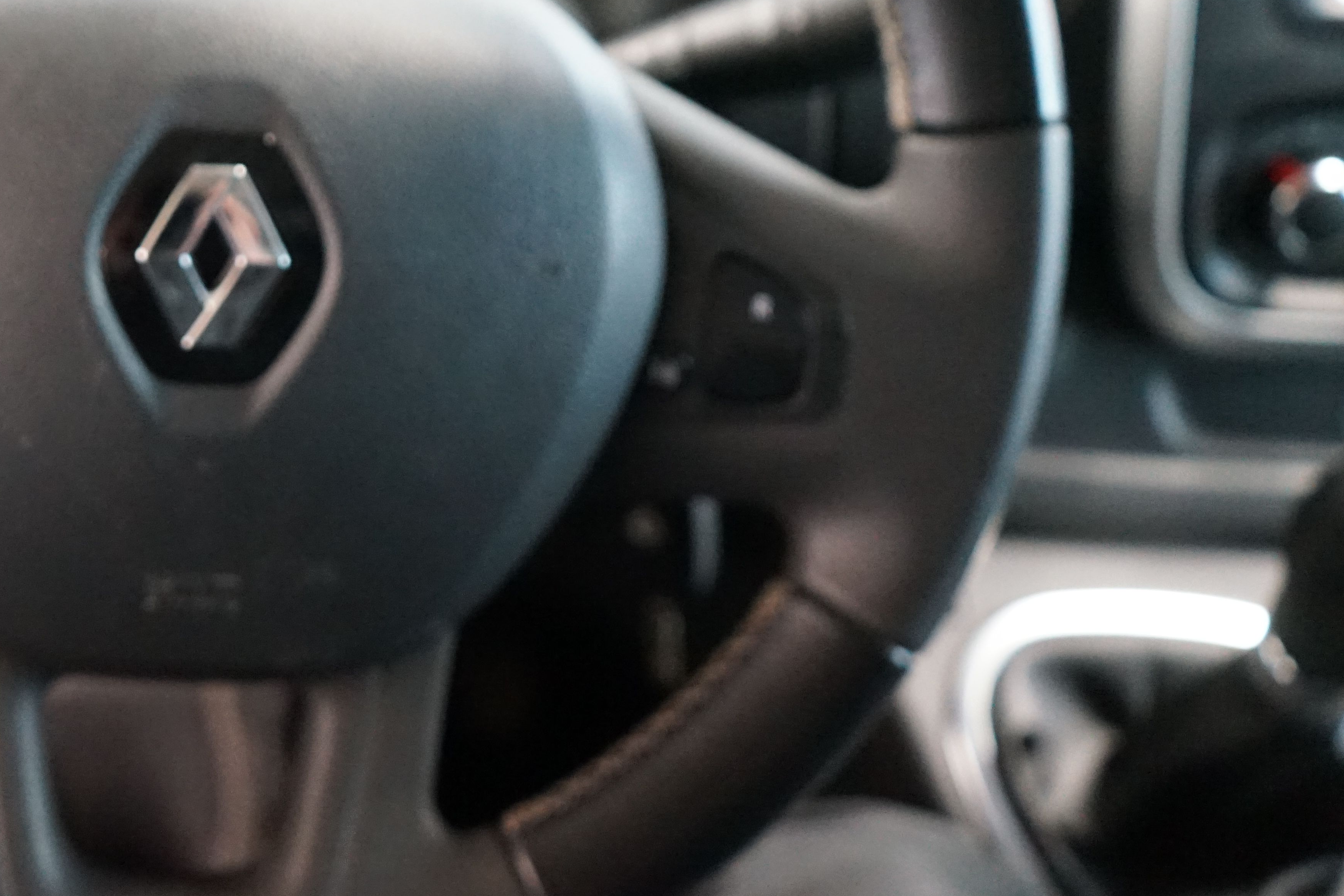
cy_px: 204
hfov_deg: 38.9
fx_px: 1792
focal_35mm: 48
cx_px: 195
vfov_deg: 27.6
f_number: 3.5
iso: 6400
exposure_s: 1/50
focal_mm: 28
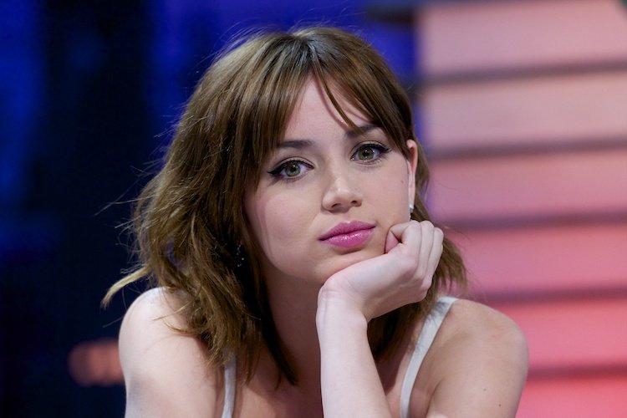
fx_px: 3483
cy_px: 209
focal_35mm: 200
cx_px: 314
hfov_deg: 10.3
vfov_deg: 6.9
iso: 1600
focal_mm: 200
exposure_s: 1/250
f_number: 3.5
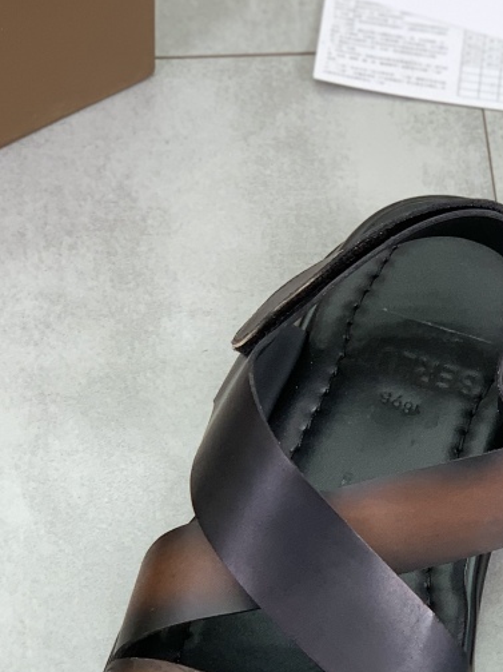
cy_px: 477
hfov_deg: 9.9
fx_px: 2888
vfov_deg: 13.2
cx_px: 496
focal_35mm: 149
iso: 25
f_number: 2.4
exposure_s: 1/100
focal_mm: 6
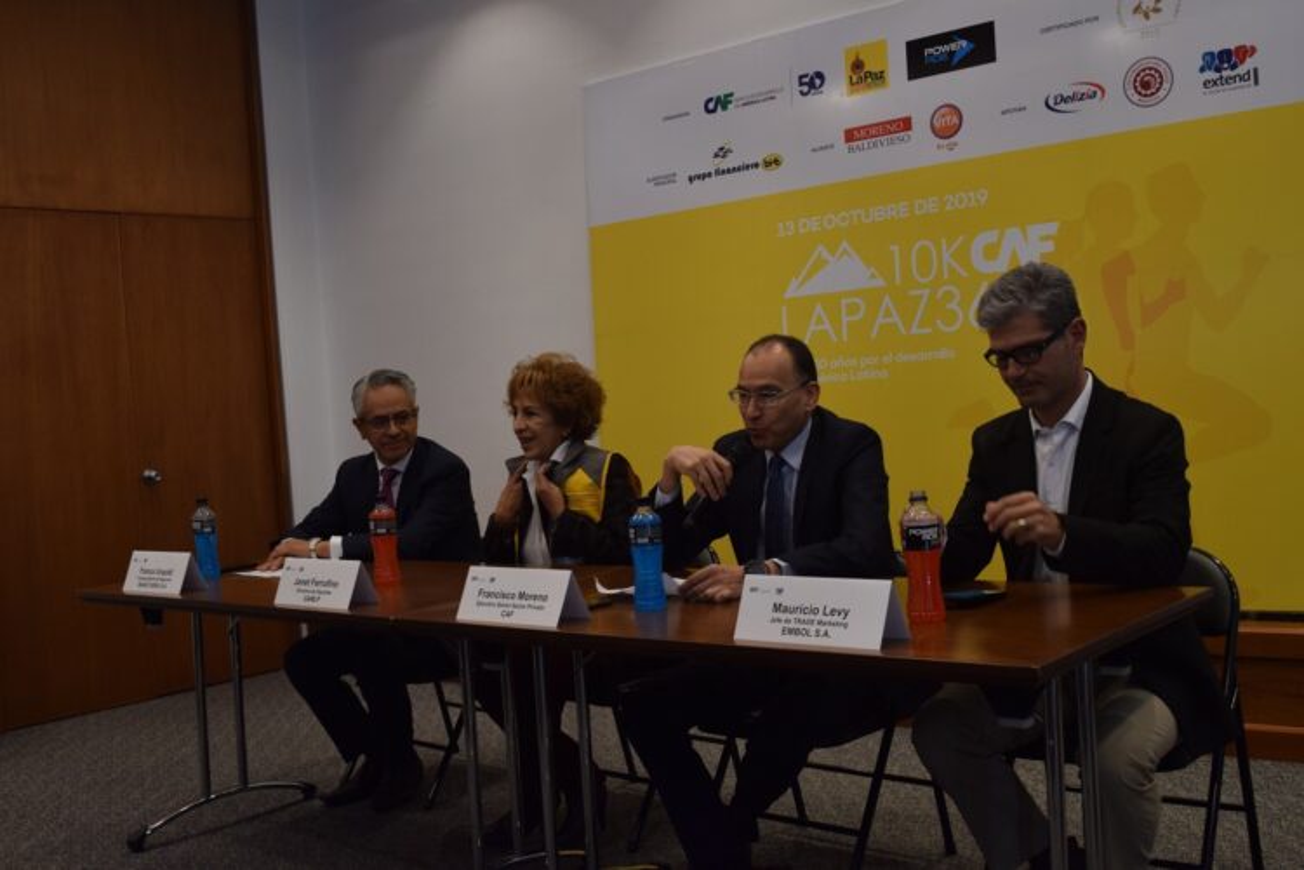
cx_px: 652
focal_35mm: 36
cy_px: 435
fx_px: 1304
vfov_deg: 36.9
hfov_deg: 53.1
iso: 800
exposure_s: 1/125
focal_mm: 24
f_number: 6.3
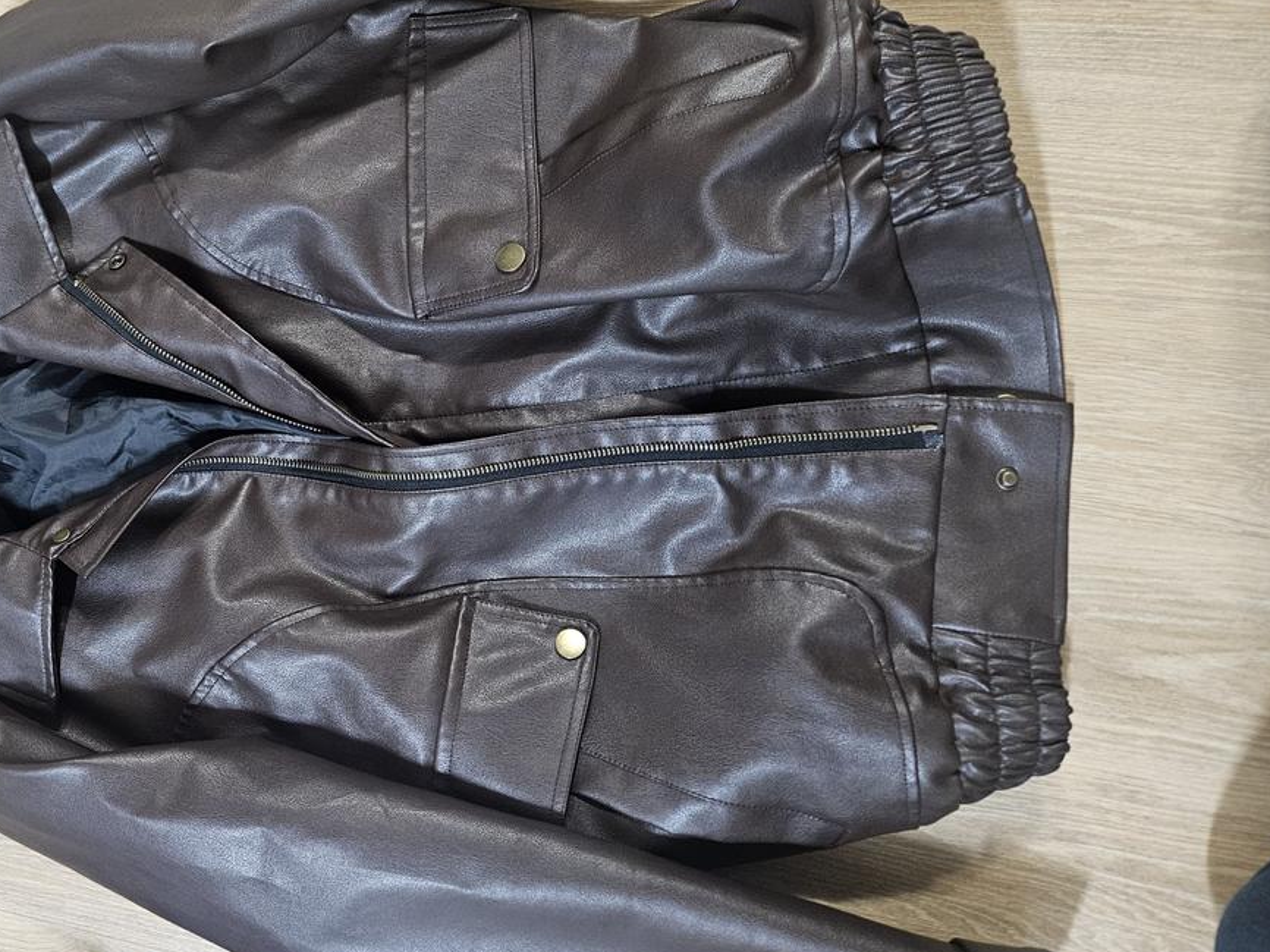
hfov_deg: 52.0
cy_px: 387
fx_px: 1247
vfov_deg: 41.6
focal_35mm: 34
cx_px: 345
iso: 640
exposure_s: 1/30
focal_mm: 5.4
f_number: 1.8
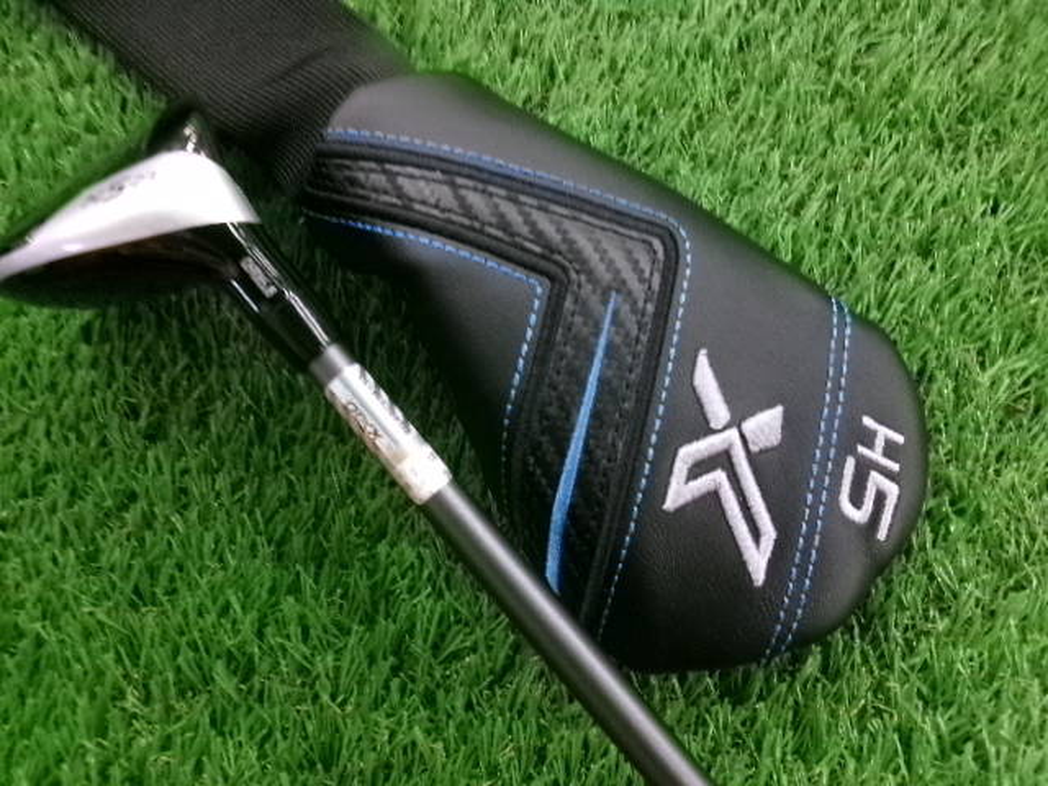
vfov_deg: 49.7
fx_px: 848
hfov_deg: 63.4
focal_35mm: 28
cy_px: 393
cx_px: 524
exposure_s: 1/34
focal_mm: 5.1
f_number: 3.9
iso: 800
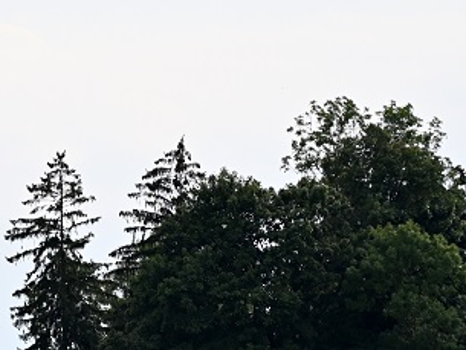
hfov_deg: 2.2
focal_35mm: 899
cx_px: 76
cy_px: 313
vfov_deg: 1.7
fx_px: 12107
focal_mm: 300
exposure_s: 1/1000
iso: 400
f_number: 5.6
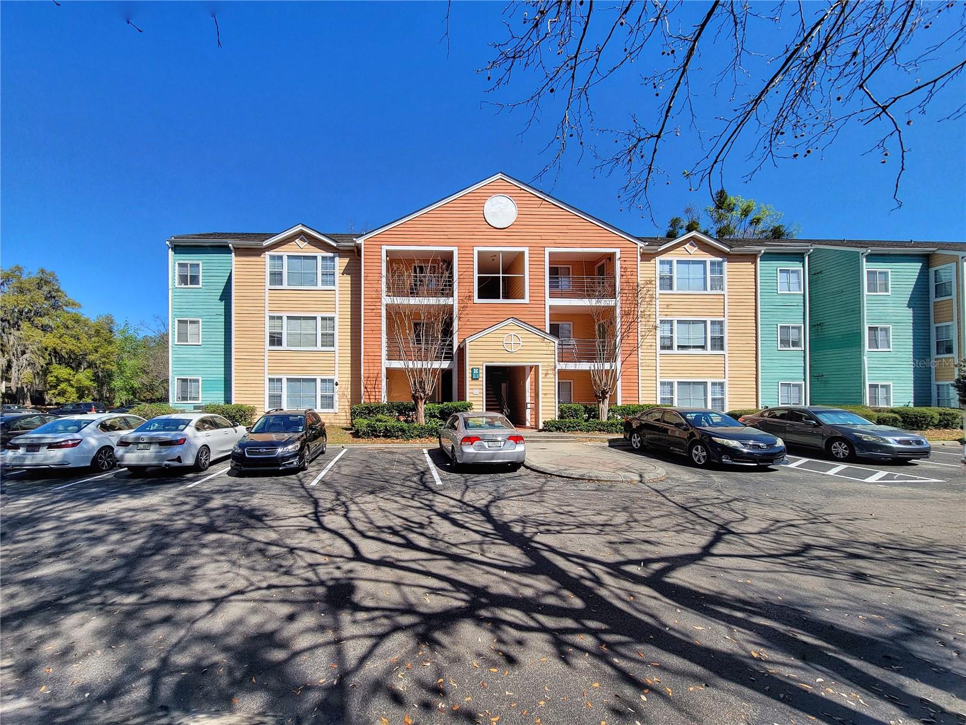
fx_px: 363
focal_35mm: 13
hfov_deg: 106.2
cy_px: 362
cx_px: 483
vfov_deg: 89.9
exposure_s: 1/1533
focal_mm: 2.2
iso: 50
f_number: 2.2
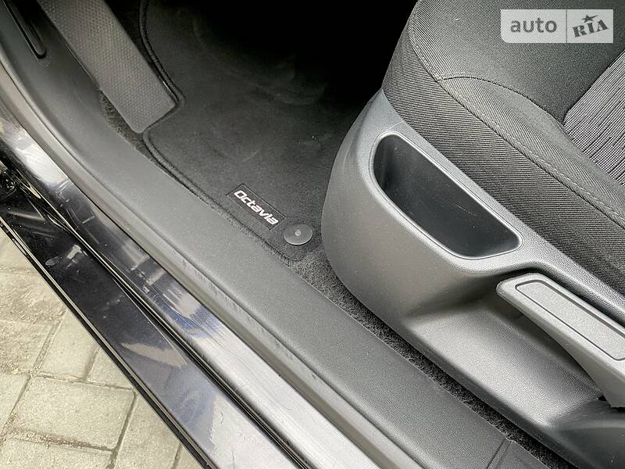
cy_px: 234
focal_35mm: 26
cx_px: 312
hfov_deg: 67.3
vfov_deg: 53.1
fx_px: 469
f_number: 1.8
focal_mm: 4.2
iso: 125
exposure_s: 1/77
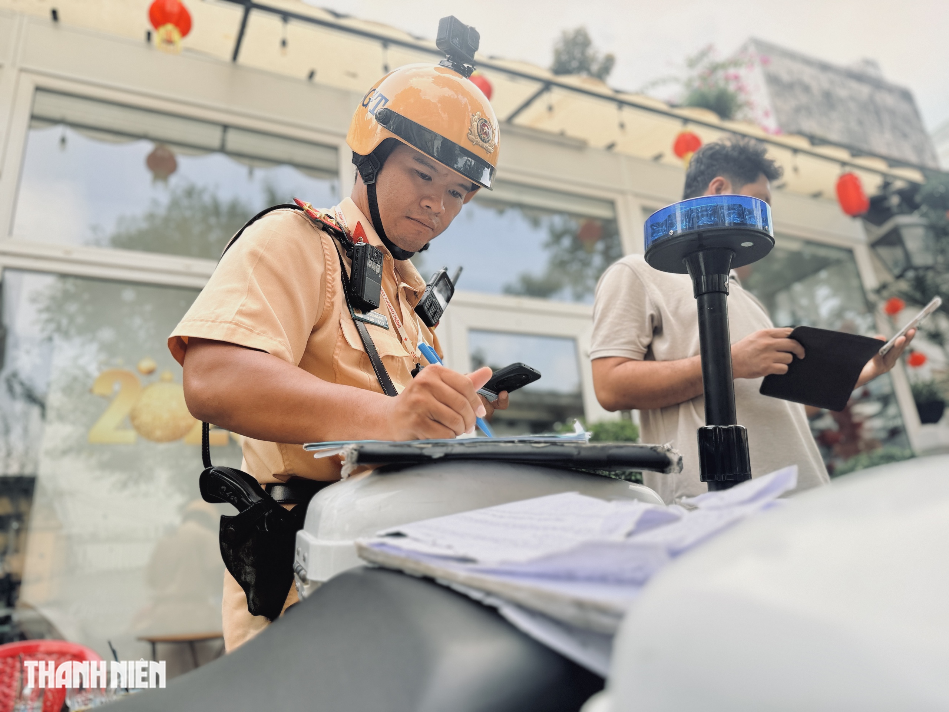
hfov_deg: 71.6
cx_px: 474
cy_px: 356
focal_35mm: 24
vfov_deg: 56.8
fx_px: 658
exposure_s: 1/1005
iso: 100
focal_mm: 6.76
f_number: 1.78
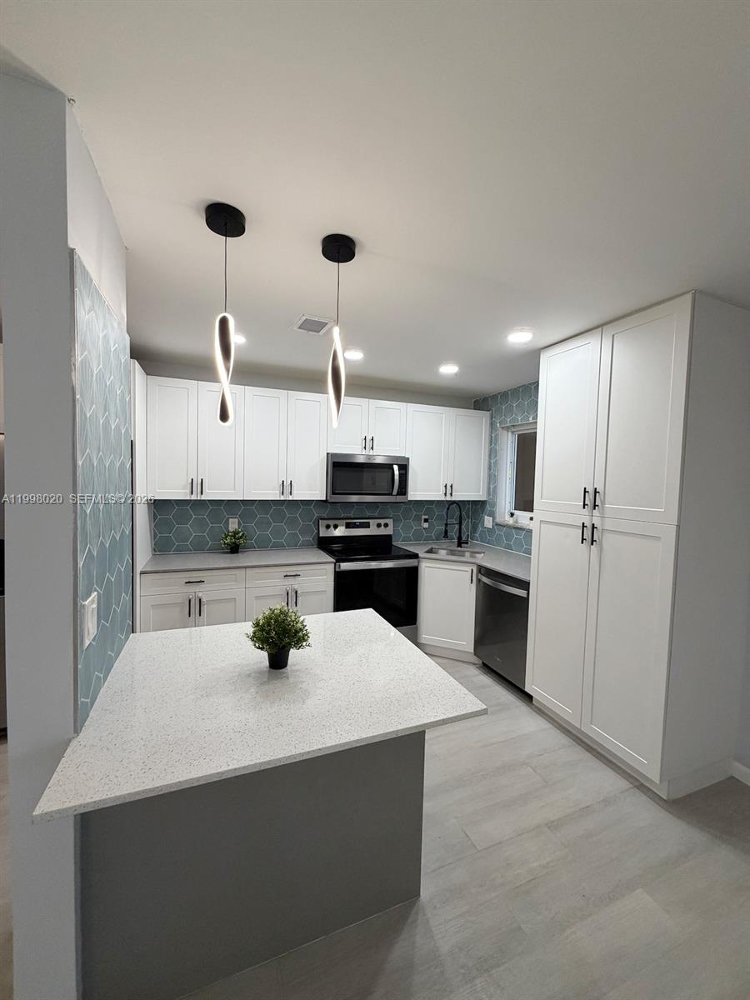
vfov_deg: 102.1
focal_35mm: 14
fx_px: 404
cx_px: 375
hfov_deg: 85.7
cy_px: 500
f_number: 2.2
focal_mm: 2.22
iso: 160
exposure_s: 1/120
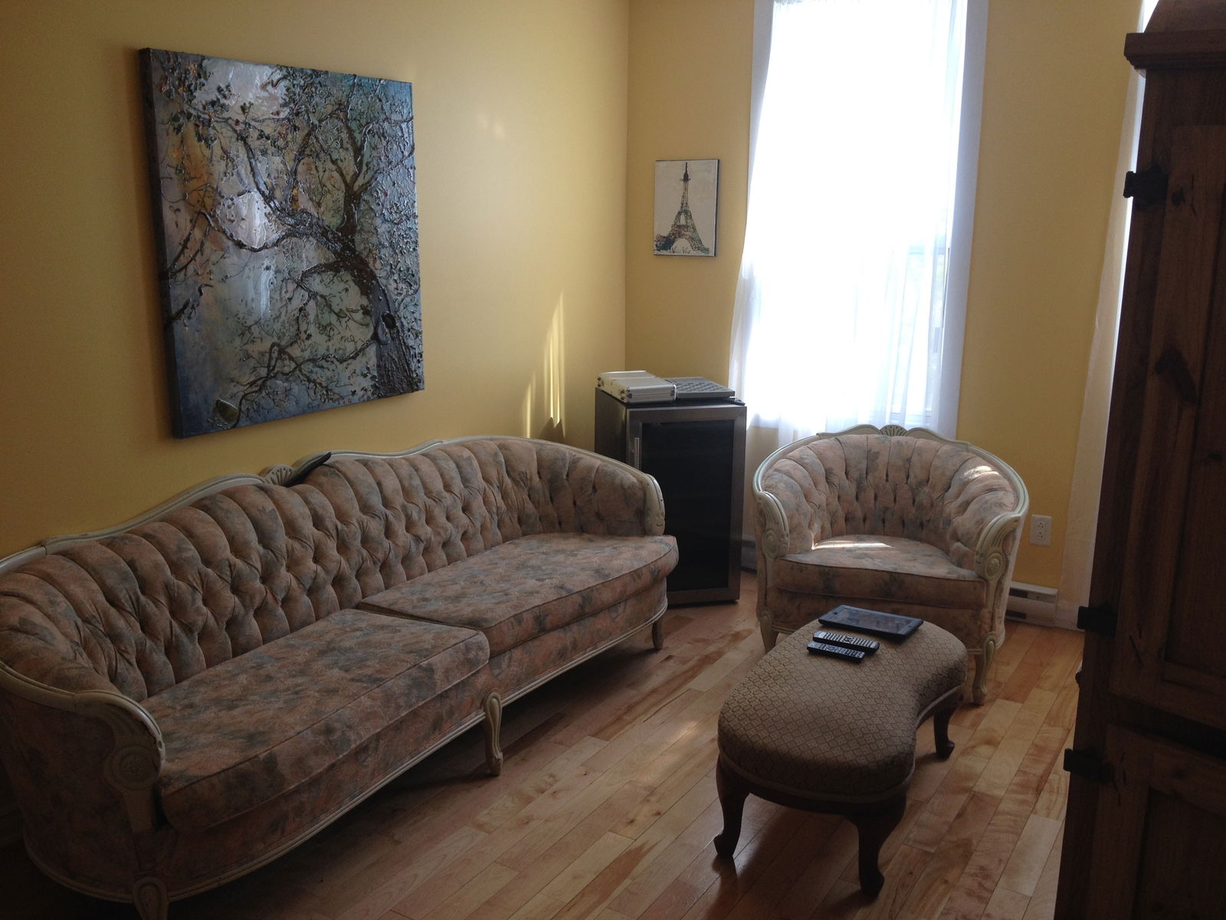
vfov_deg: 40.7
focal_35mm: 35
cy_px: 460
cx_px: 613
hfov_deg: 52.6
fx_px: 1240
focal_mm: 4.28
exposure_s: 1/120
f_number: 2.4
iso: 64
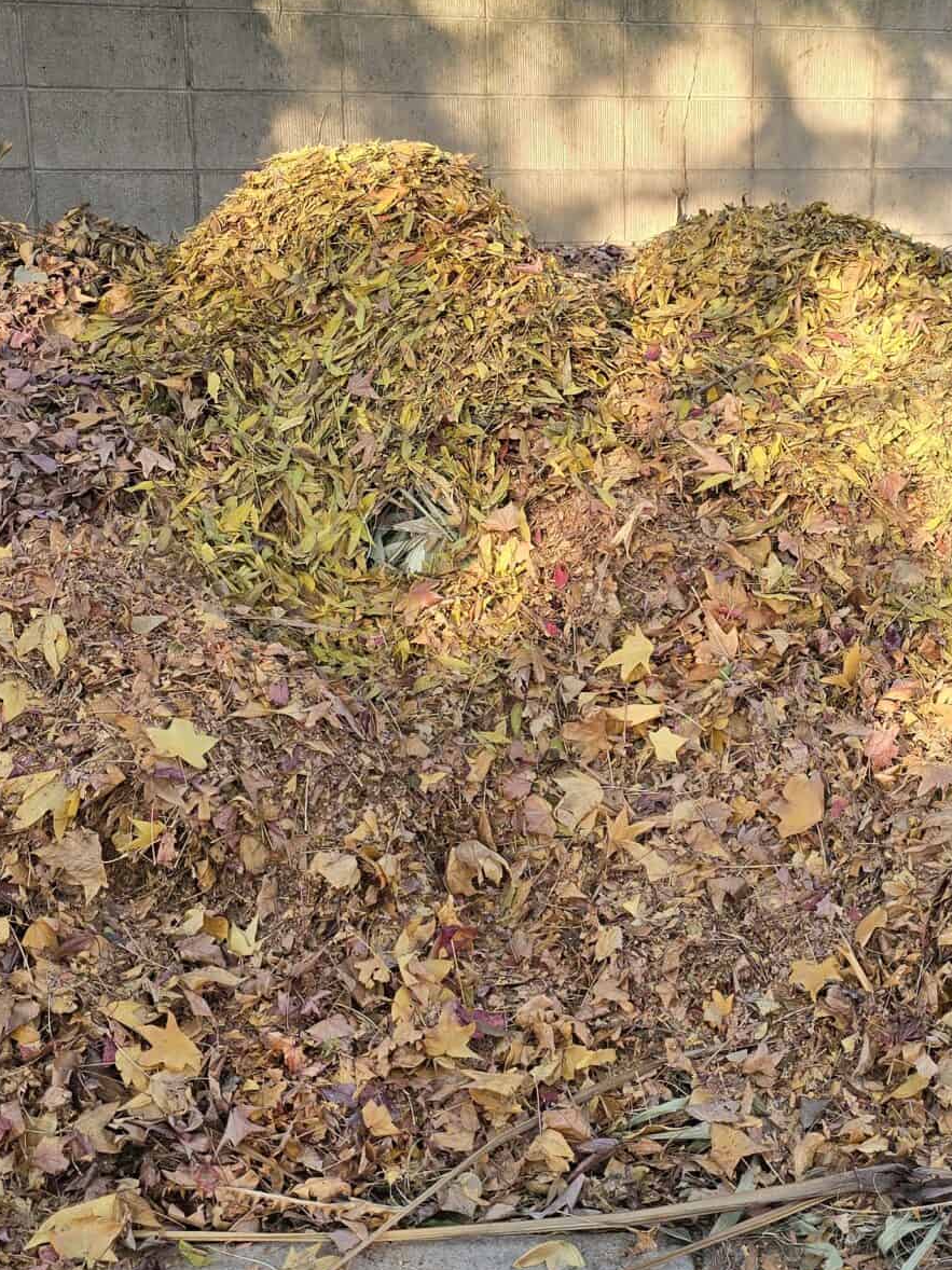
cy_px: 576
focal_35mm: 50
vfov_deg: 38.2
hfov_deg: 28.8
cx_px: 667
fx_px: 1834
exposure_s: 1/180
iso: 64
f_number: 1.7
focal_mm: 6.3
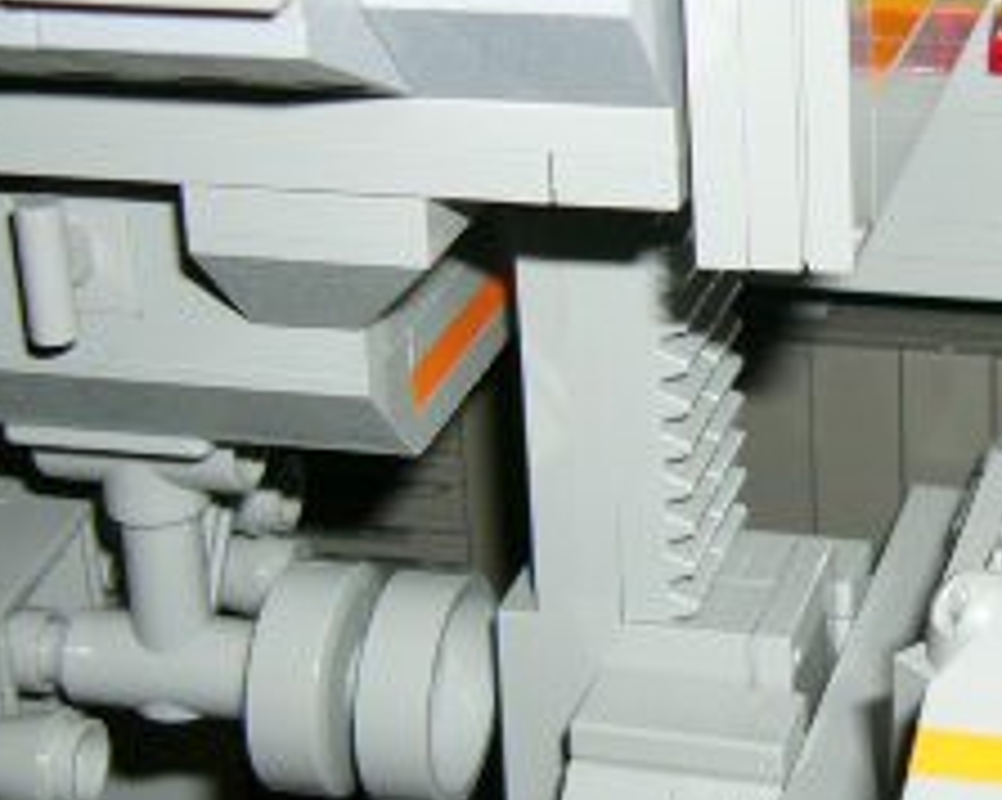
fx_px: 2904
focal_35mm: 98
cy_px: 252
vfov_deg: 15.6
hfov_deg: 19.2
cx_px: 899
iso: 50
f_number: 2.8
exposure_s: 1/60
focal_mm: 5.8
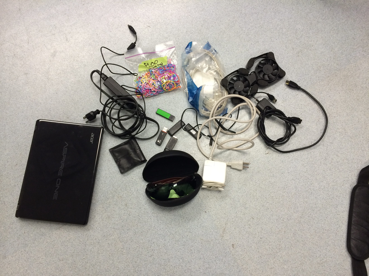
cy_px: 138
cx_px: 184
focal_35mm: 30
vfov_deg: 46.8
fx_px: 320
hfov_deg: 60.0
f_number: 2.2
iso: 50
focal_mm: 4.12
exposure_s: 1/30
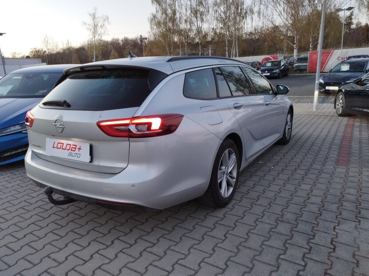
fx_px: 277
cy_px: 135
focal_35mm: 26
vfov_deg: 53.0
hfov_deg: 67.3
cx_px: 177
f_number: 1.89
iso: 170
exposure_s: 1/50
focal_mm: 5.95
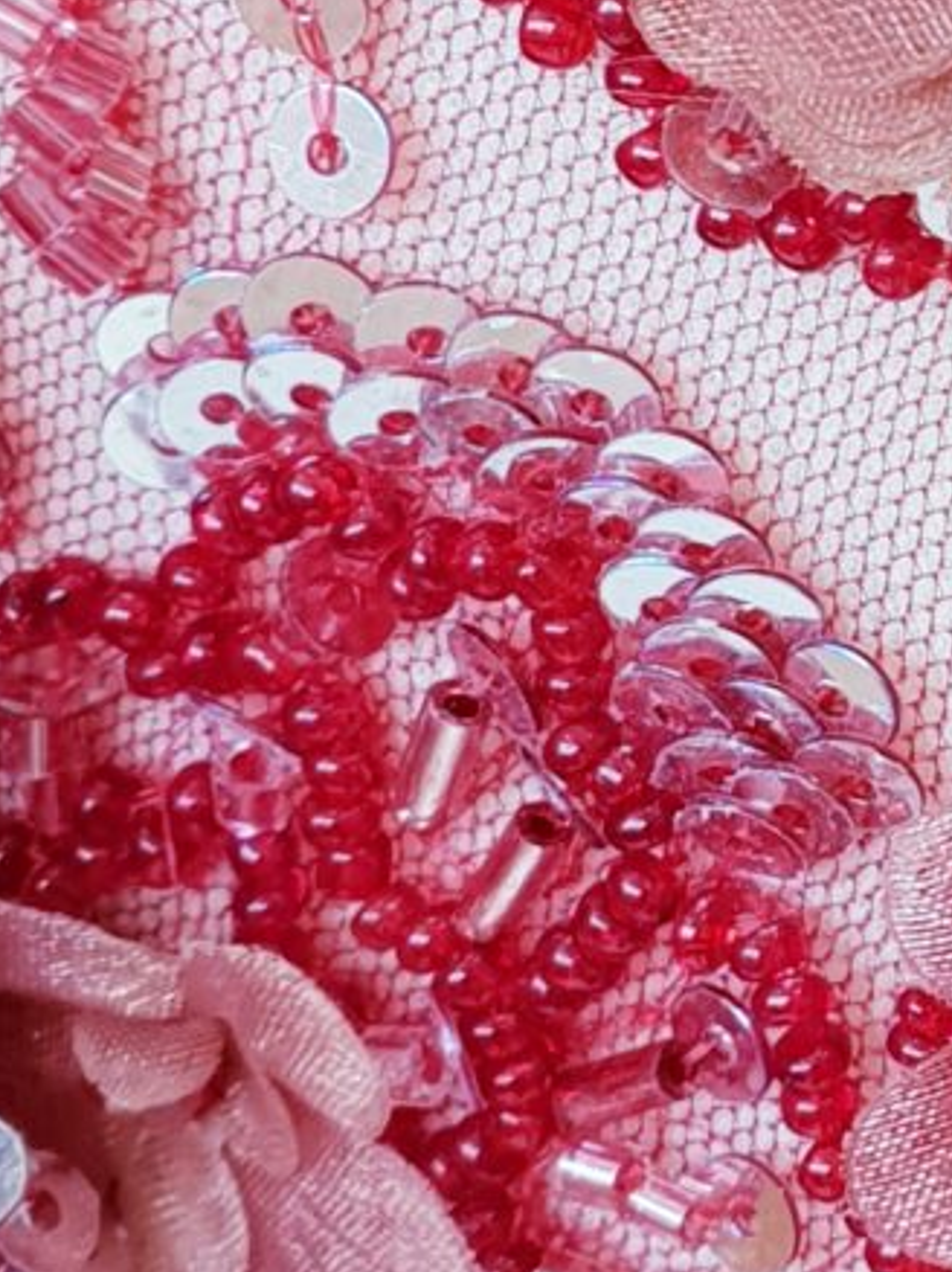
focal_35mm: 114
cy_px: 122
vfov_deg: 17.0
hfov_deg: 11.4
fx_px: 4184
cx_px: 2032
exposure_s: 1/100
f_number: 2.4
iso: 80
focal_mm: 4.3
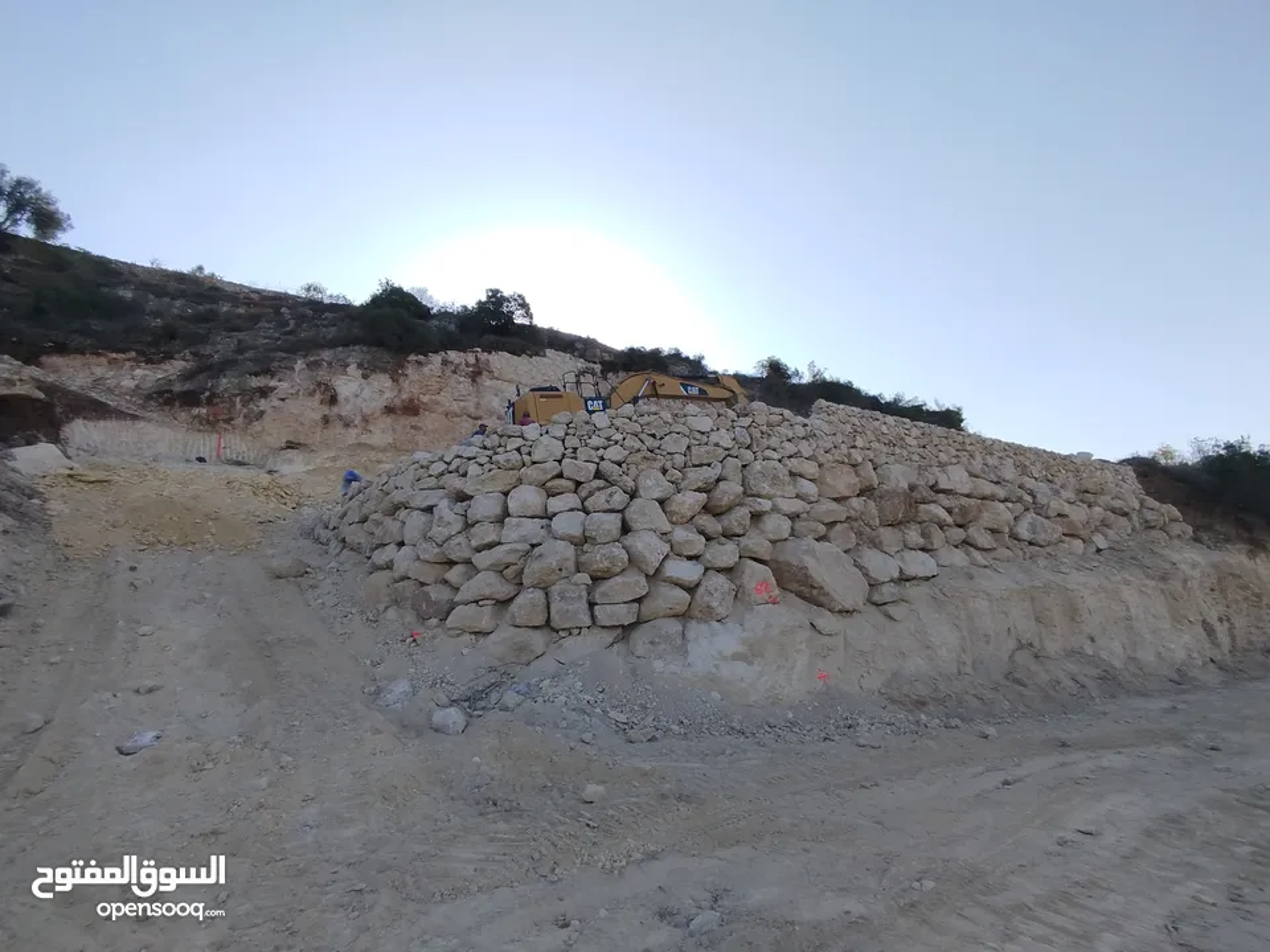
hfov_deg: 98.2
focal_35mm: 15
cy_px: 476
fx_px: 550
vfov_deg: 81.7
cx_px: 635
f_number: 2.2
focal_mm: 1.65
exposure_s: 1/1321
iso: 50
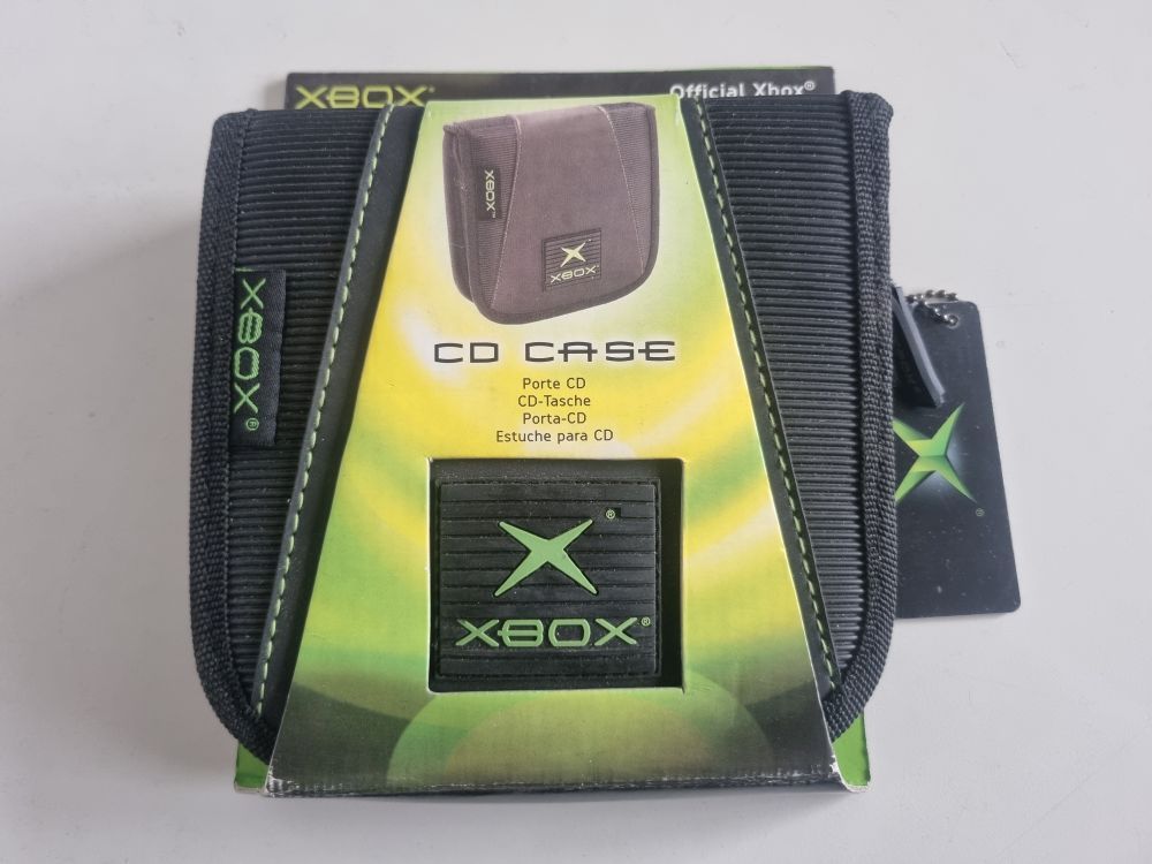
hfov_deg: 67.3
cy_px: 432
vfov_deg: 53.1
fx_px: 865
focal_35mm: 26
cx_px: 576
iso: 200
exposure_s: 1/100
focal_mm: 5.4
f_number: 1.8
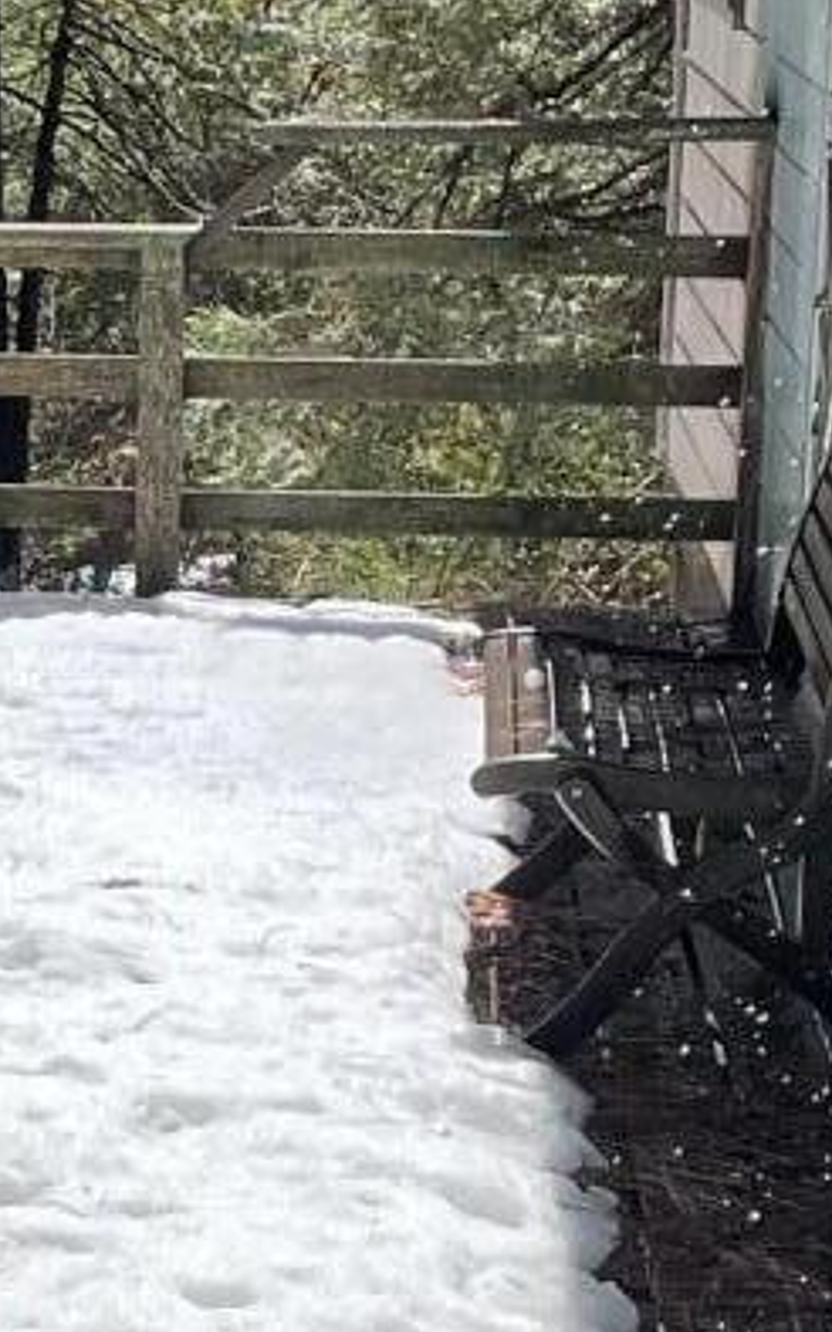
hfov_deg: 9.0
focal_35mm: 140
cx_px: -670
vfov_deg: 14.9
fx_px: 5083
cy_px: 727
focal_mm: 4.2
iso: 32
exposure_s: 1/2451
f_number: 1.6
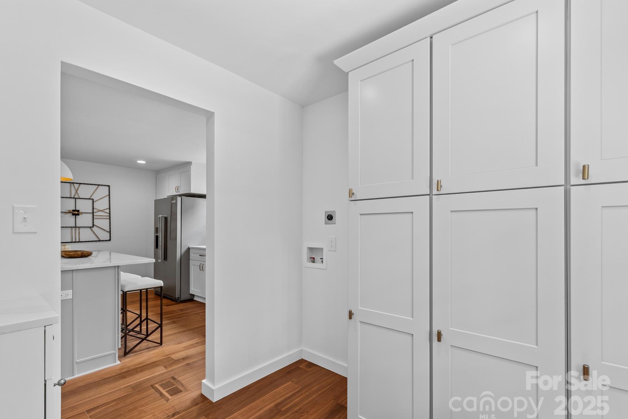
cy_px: 209
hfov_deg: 96.7
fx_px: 279
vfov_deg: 73.7
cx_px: 299
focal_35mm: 16
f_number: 9
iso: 250
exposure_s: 1/4
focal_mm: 10
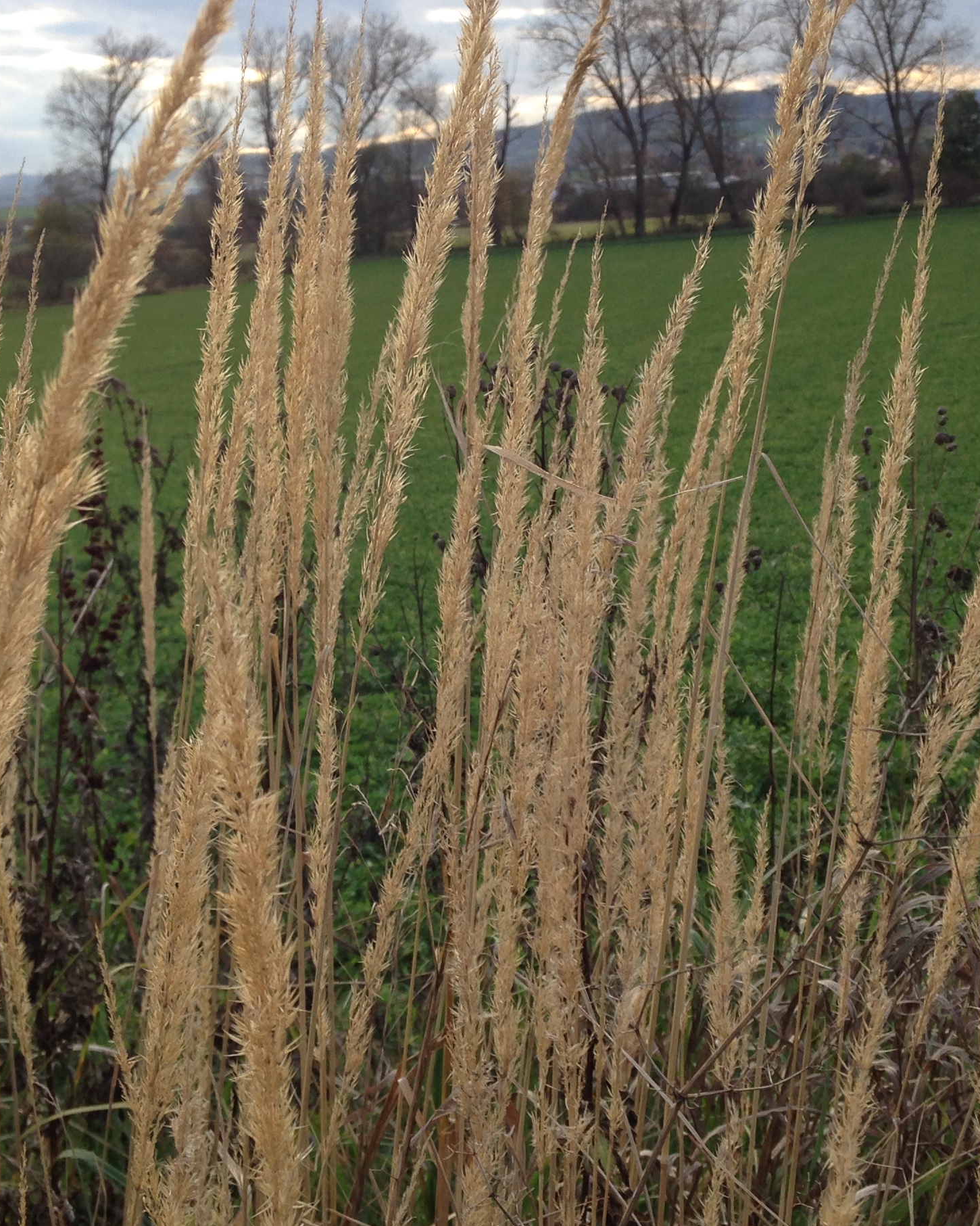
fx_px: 2103
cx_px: 477
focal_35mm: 58
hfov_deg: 26.2
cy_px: 649
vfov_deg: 32.5
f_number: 2.4
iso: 50
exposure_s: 1/240
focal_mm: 4.12
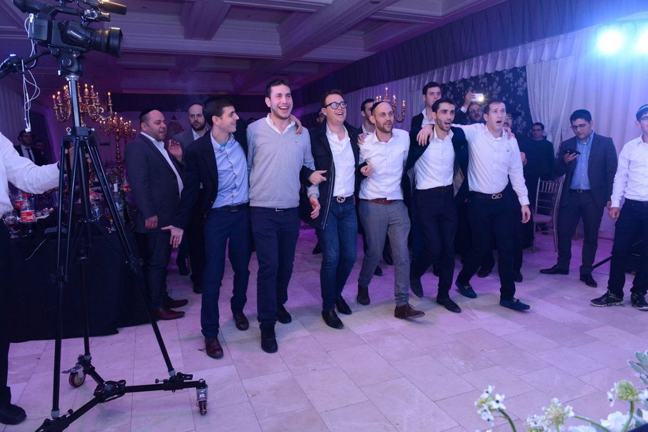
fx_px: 432
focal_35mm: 24
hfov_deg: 73.7
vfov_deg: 53.1
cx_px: 324
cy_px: 216
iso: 3200
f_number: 5.6
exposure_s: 1/125
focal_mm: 24
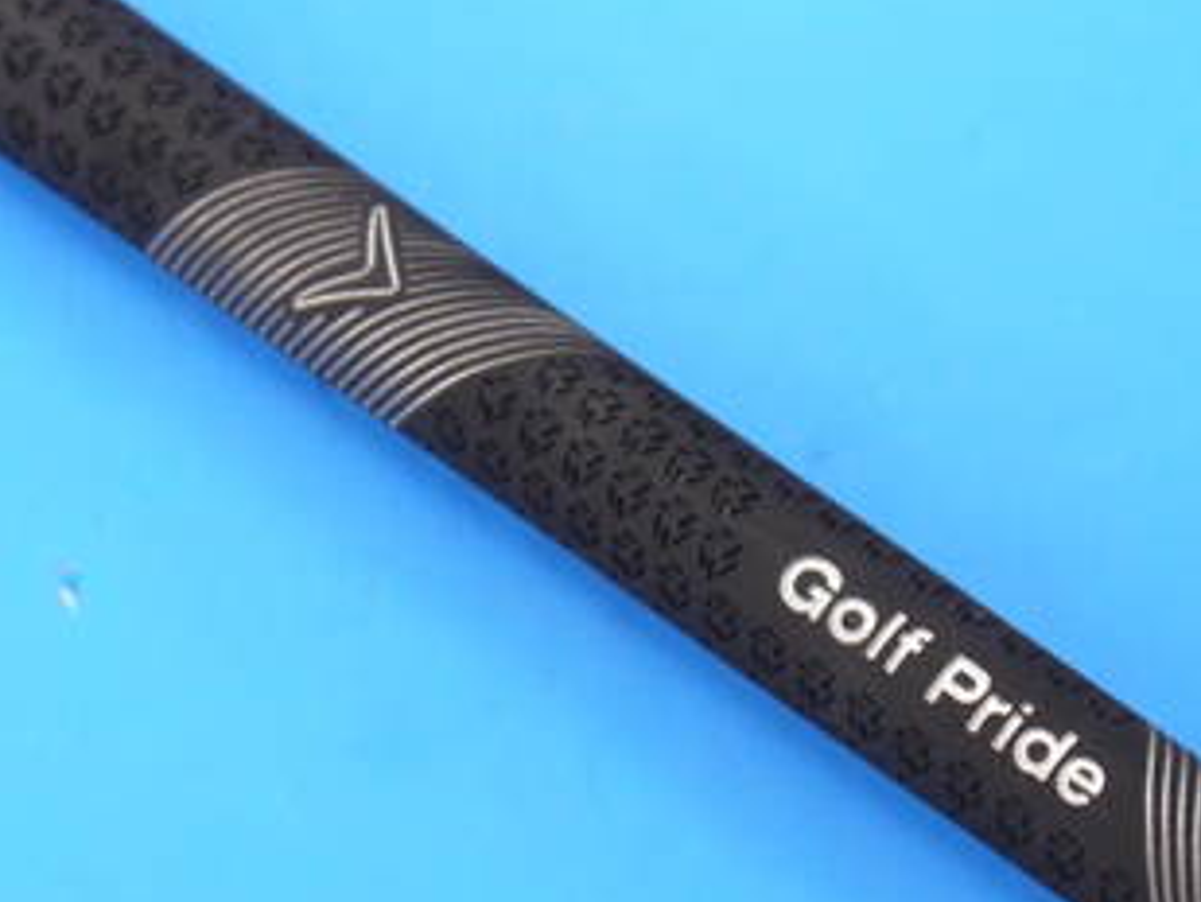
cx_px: 618
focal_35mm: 174
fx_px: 6039
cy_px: 513
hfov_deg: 11.4
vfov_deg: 8.5
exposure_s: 1/80
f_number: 5.6
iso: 800
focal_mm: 42
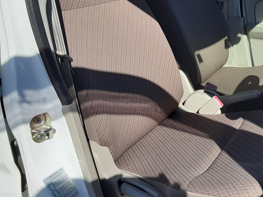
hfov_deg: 41.0
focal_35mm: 45
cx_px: 192
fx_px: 342
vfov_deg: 32.0
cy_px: 72
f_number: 1.9
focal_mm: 2.91
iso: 40
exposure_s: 1/1333
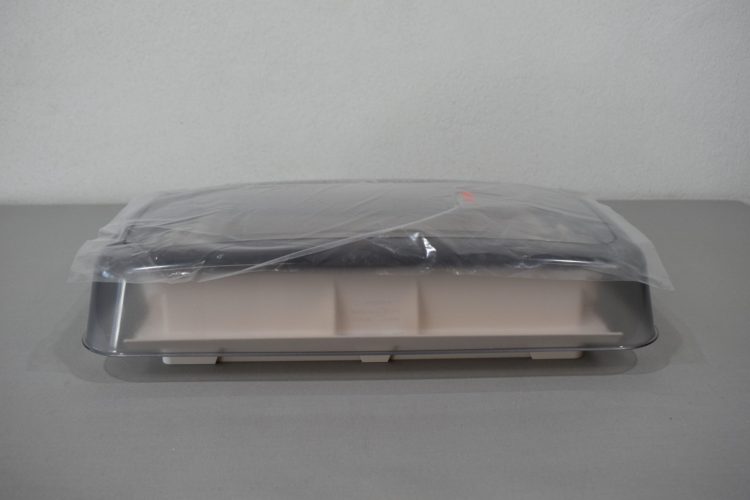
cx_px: 375
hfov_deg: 53.1
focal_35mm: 36
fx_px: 750
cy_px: 250
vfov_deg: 36.9
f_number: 5.6
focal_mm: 24
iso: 280
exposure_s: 1/125
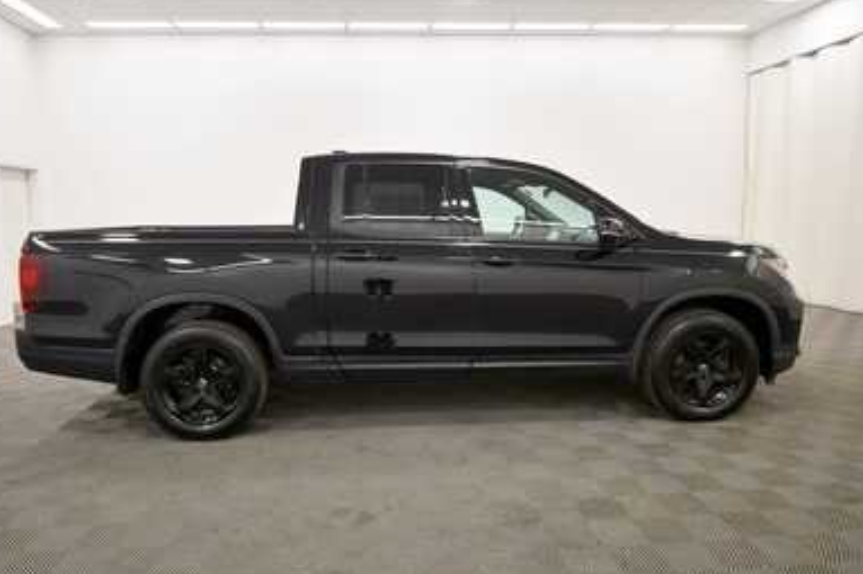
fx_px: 551
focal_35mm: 23
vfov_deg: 55.1
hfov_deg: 76.1
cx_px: 417
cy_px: 289
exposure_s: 1/125
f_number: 5
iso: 800
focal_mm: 15
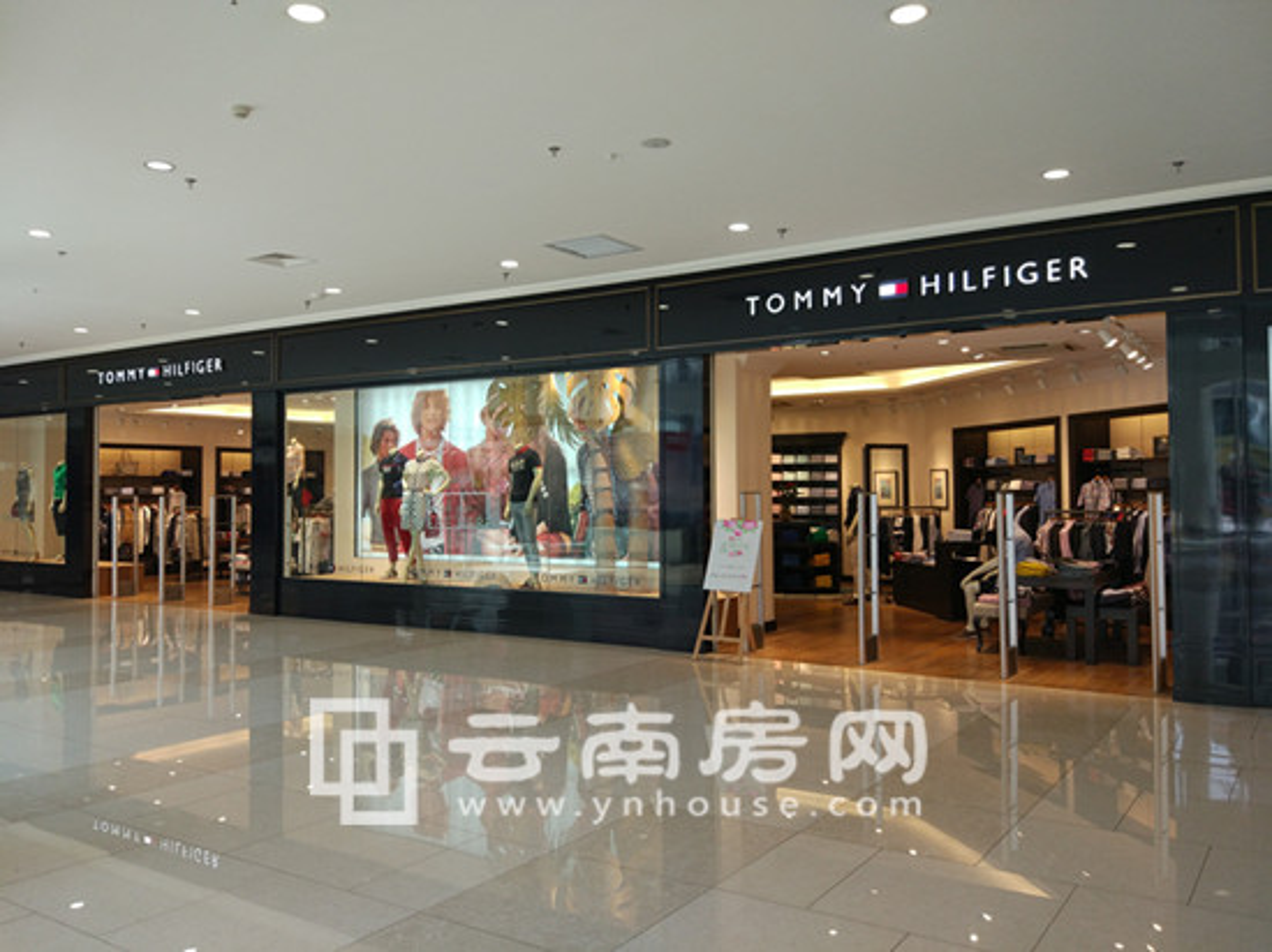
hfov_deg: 63.5
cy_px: 476
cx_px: 636
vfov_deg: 49.7
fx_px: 1028
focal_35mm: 28
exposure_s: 1/100
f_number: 2
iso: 192
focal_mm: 4.26
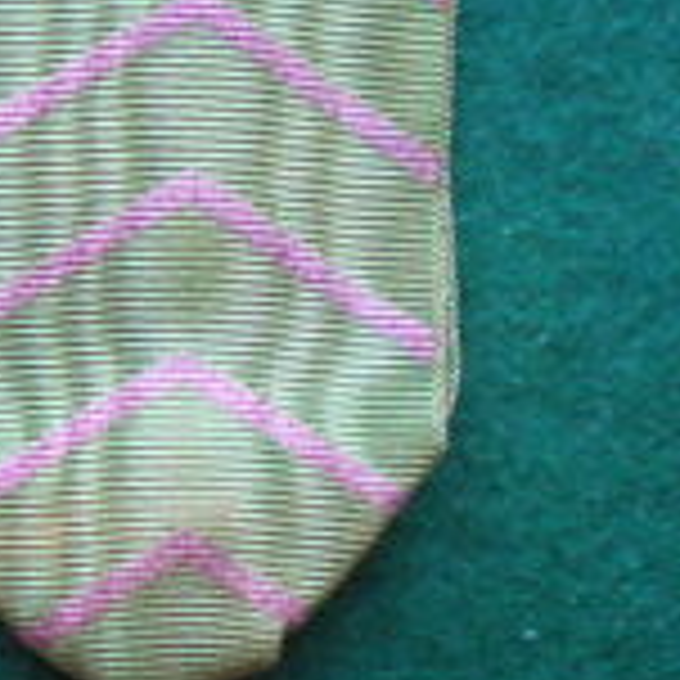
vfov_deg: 16.2
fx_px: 2378
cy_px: 473
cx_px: -108
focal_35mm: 107
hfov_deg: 15.7
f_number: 3.1
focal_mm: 6.3
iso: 400
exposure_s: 1/25
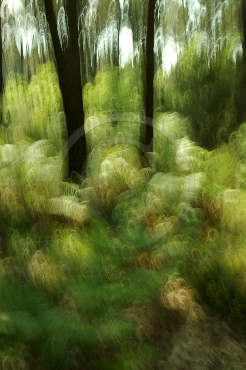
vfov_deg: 53.2
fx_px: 370
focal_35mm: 36
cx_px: 123
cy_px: 185
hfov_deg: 36.8
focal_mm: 24.4
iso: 200
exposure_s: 1/10
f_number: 22
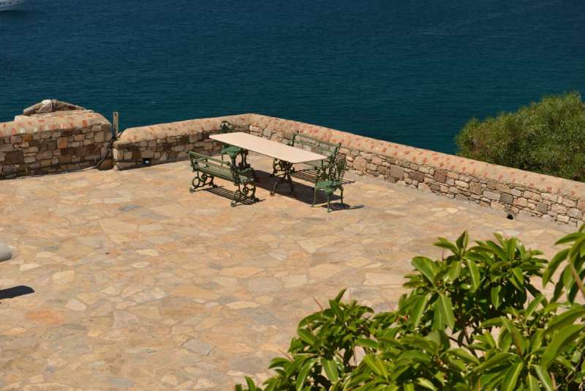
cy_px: 196
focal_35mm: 70
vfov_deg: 19.5
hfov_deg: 28.8
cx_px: 292
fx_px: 1138
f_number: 6.3
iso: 100
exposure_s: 1/250
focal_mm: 70
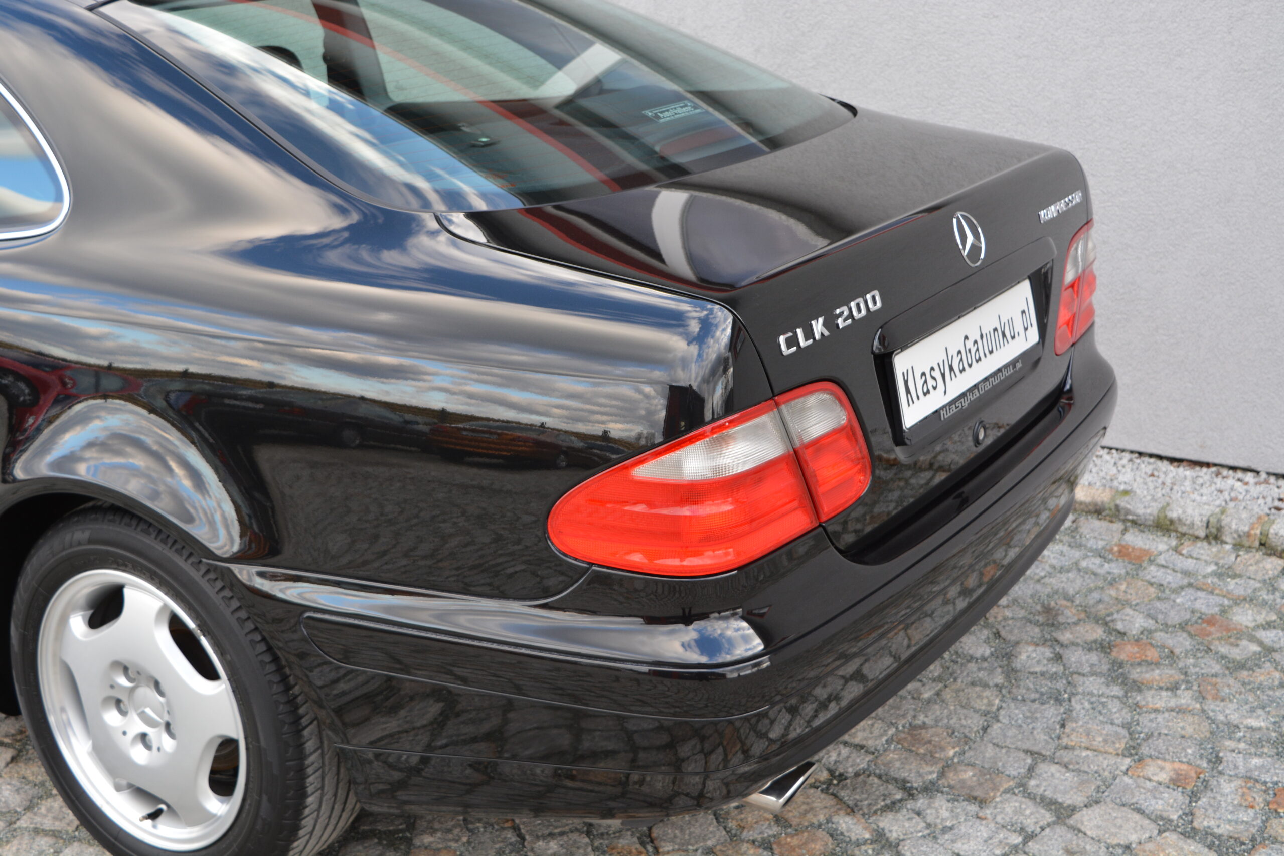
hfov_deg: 41.1
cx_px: 642
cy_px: 428
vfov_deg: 28.1
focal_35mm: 48
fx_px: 1712
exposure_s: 1/125
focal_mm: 32
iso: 400
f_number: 5.6
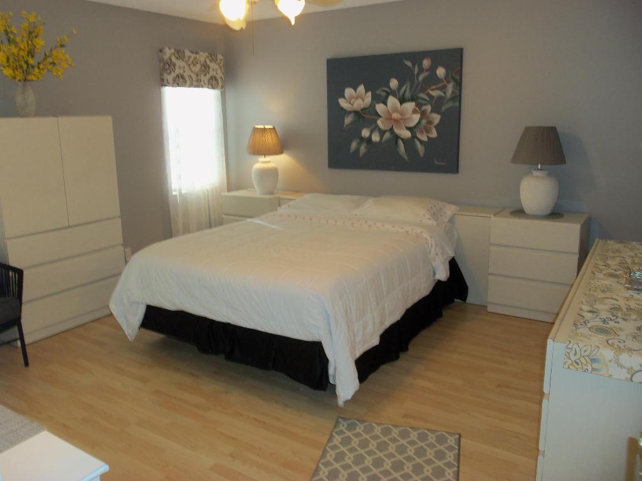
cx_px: 321
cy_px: 240
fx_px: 538
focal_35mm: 29
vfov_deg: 48.2
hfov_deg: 61.7
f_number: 3.4
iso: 100
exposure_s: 1/30
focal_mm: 5.2
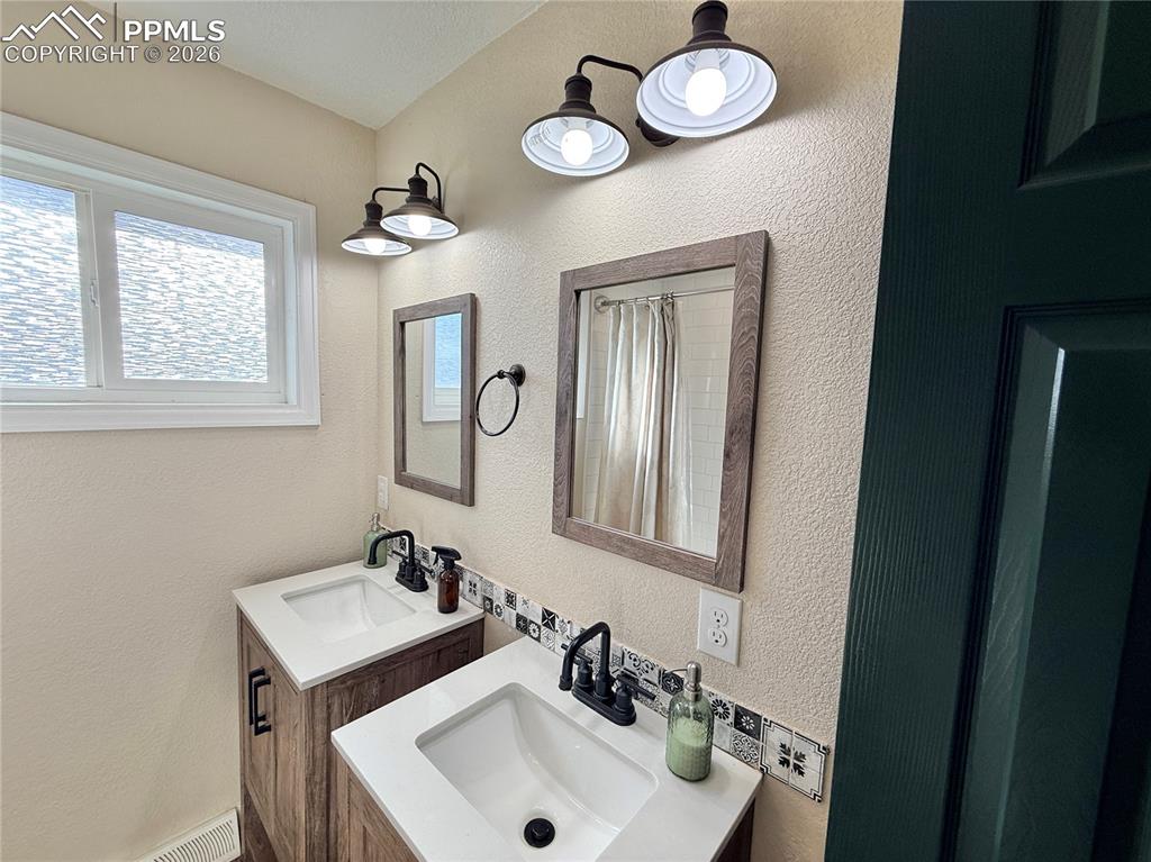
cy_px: 431
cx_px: 576
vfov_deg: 85.6
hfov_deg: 102.1
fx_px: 465
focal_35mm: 14
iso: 50
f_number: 2.2
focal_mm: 2.22
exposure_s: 1/169
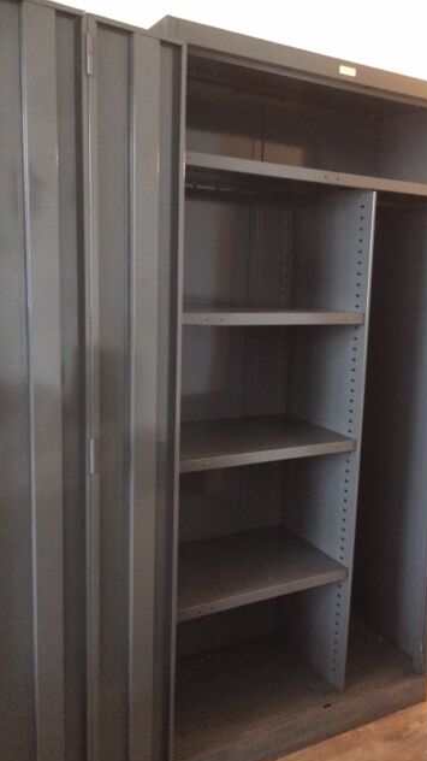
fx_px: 645
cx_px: 268
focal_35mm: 32
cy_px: 384
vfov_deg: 61.0
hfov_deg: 36.4
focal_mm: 4.15
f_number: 2.2
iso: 500
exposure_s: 1/17
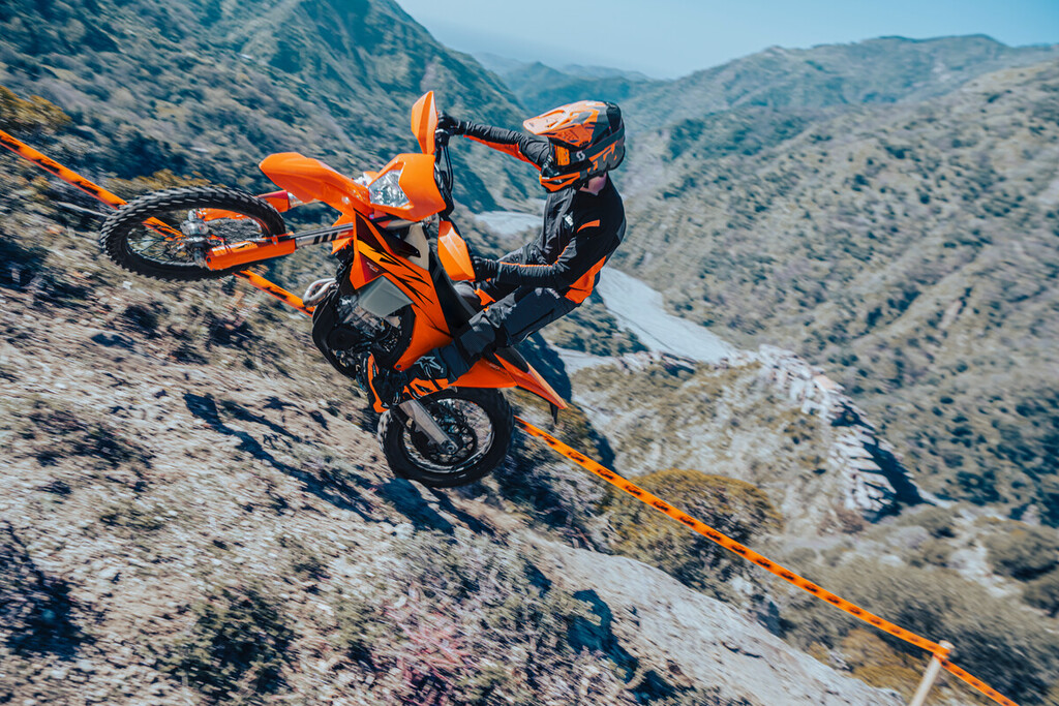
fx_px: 853
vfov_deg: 45.0
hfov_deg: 63.7
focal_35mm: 29
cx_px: 530
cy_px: 353
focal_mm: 29
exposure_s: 1/250
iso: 32
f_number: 5.6
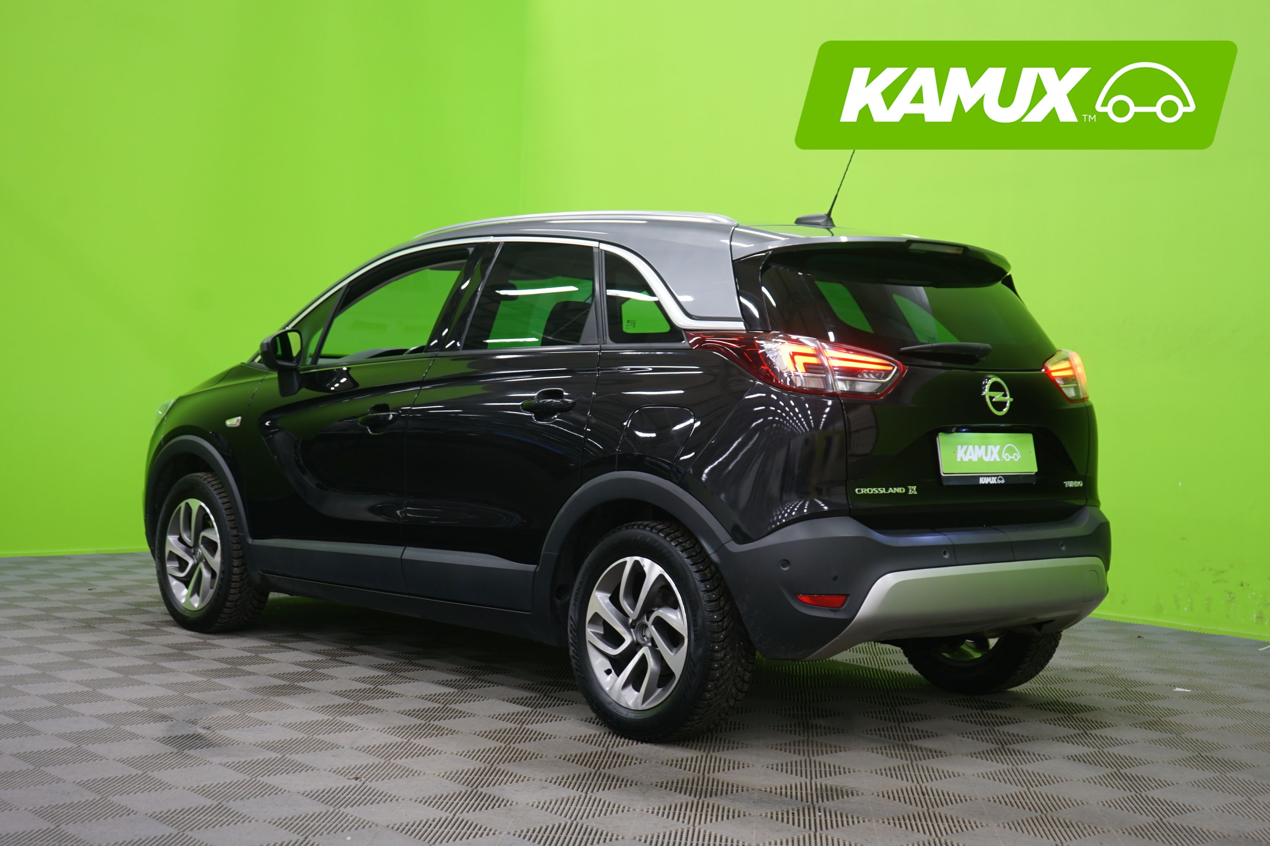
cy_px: 423
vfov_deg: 27.5
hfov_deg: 40.3
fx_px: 1728
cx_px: 635
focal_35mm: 49
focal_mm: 49
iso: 400
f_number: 4.5
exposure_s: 1/6
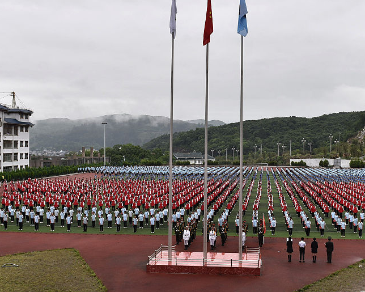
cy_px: 147
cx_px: 237
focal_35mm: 42
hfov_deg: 43.3
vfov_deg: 35.7
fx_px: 454
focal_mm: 24
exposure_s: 1/320
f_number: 5.6
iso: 160
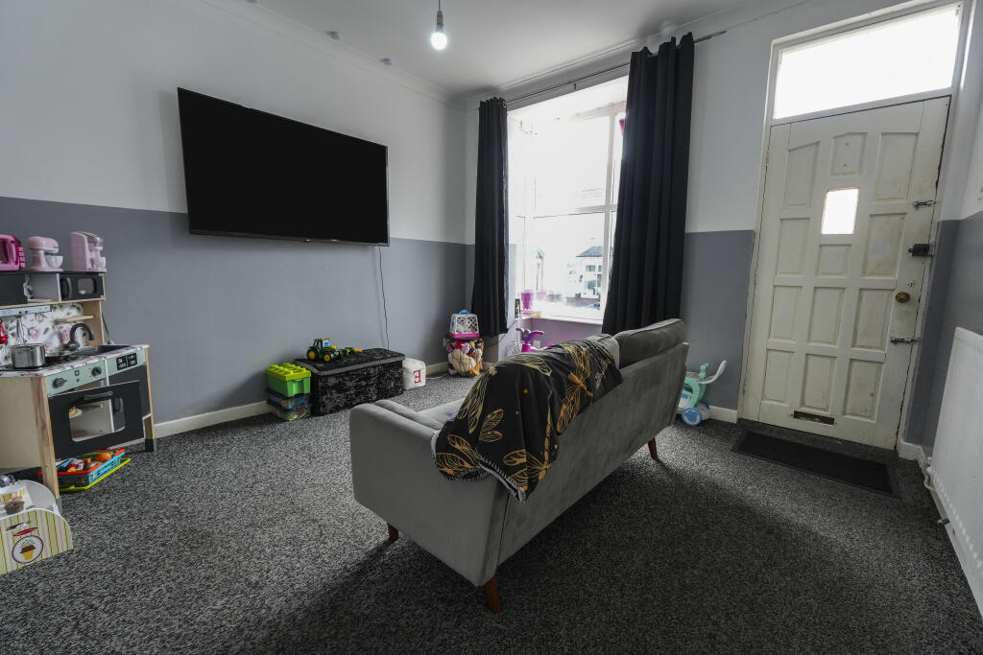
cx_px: 492
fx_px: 410
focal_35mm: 15
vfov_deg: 77.3
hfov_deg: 100.4
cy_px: 328
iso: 250
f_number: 4
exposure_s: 1/60
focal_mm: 10
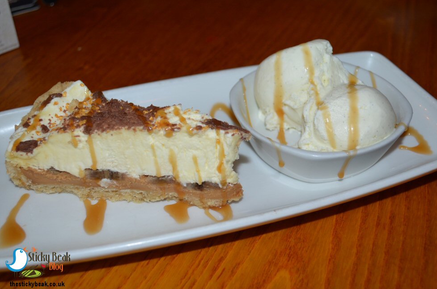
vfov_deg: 31.1
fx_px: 521
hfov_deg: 45.5
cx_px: 223
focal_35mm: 43
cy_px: 147
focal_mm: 28
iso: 560
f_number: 4.5
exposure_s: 1/60
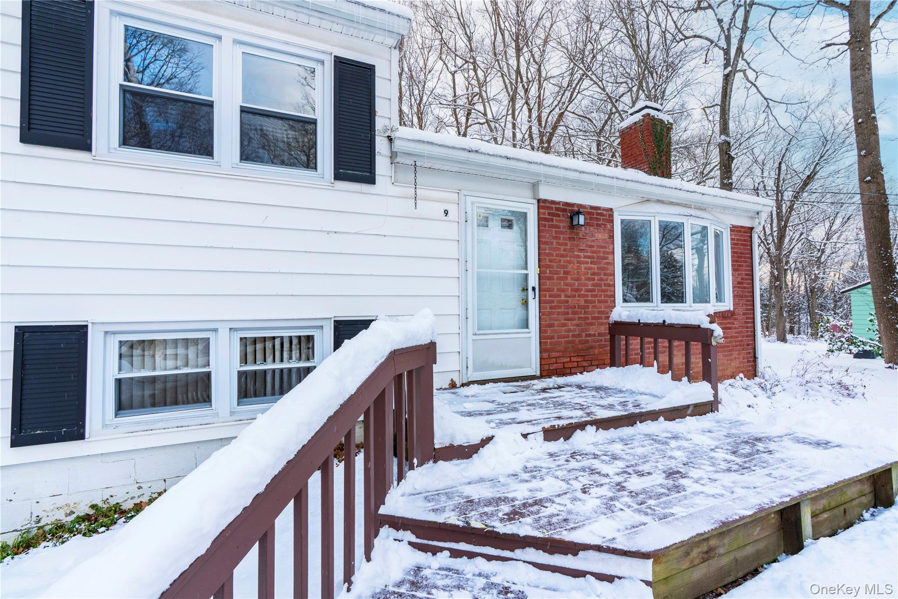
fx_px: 399
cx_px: 449
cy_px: 300
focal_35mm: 16
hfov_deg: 96.7
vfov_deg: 73.7
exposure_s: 1/80
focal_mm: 16
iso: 400
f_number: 9
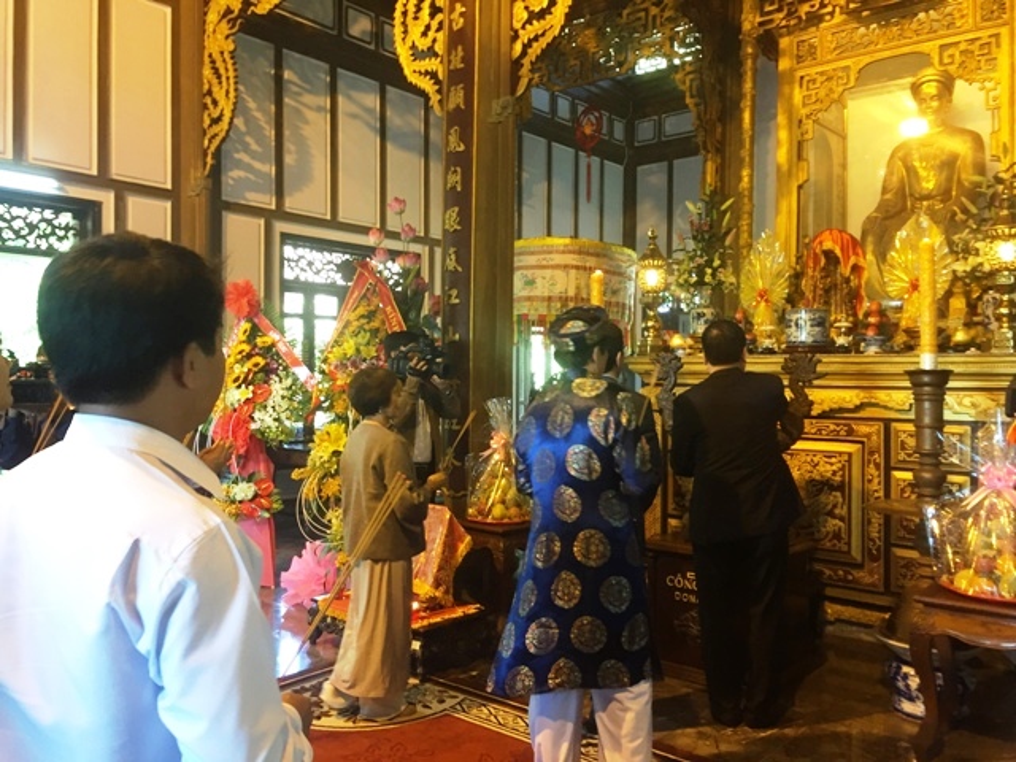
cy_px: 381
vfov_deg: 48.2
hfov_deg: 61.7
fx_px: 851
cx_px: 508
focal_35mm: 29
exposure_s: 1/33
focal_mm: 4.15
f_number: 2.2
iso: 125
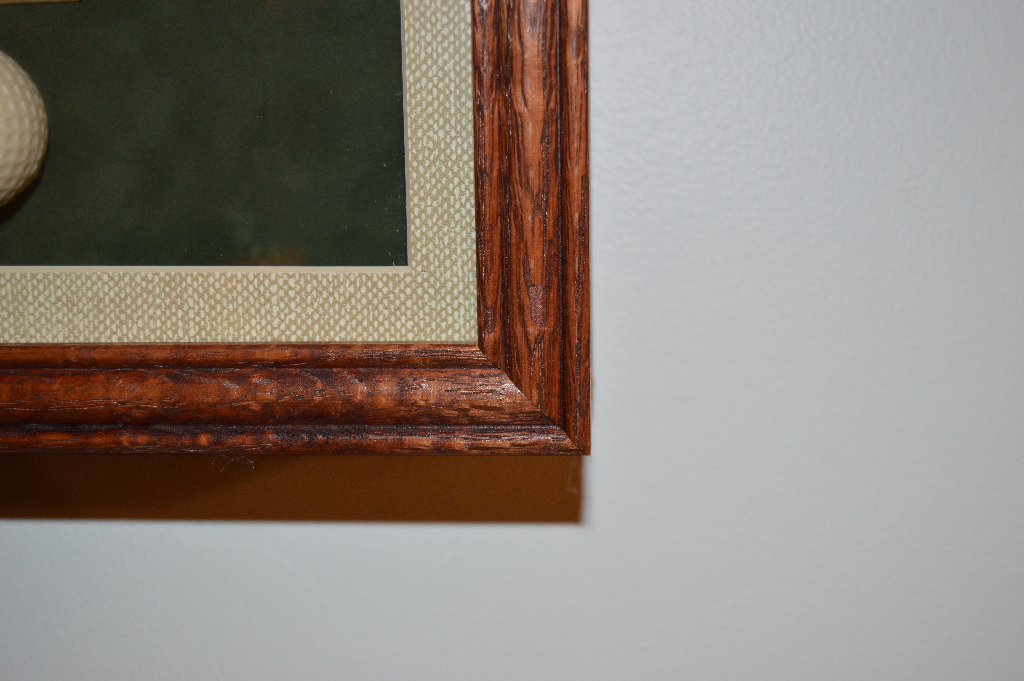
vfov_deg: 28.0
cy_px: 340
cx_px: 512
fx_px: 1364
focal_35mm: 48
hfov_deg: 41.1
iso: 640
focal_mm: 32
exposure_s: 1/60
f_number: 4.5
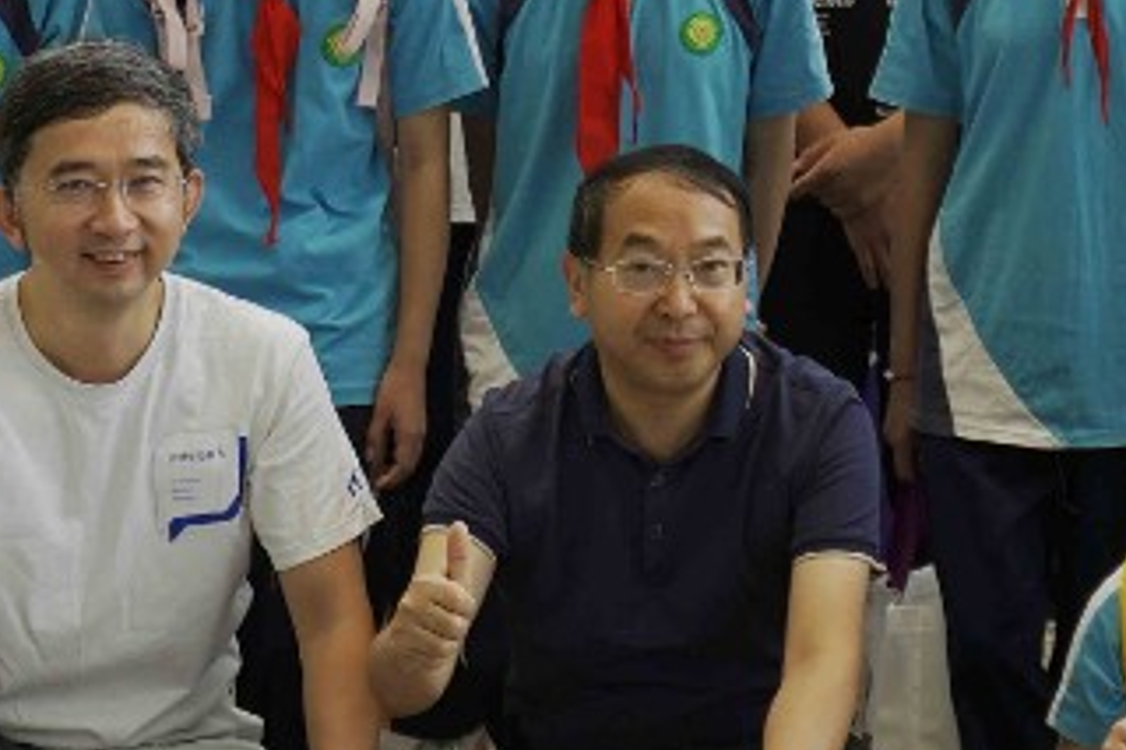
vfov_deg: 8.9
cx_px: 1073
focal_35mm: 150
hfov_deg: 13.5
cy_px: -366
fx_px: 4689
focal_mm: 30
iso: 200
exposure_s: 1/100
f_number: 4
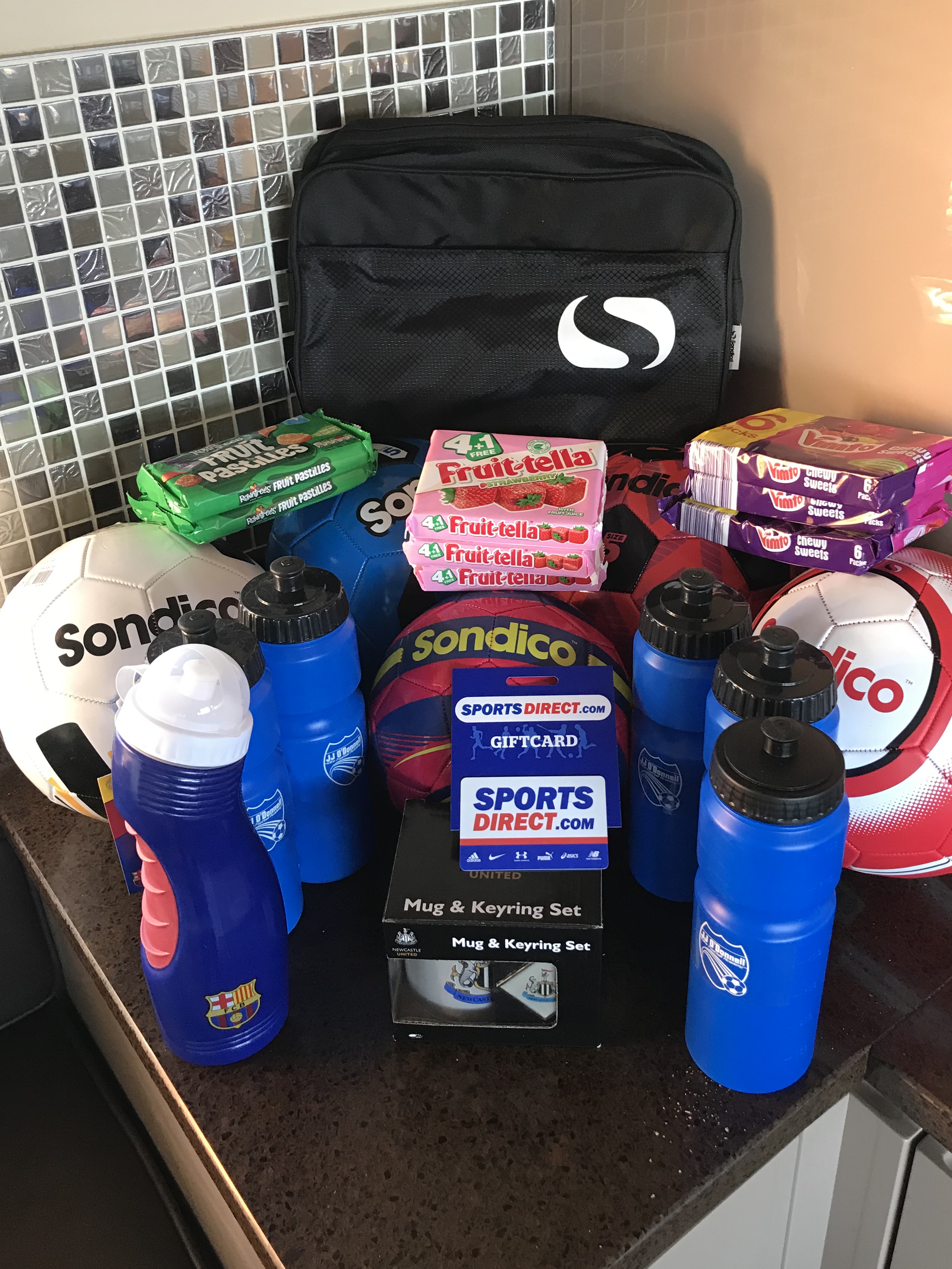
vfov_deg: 55.3
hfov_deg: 42.9
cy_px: 577
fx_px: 1210
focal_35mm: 33
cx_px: 515
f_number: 1.8
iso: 40
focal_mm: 3.99
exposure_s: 1/17
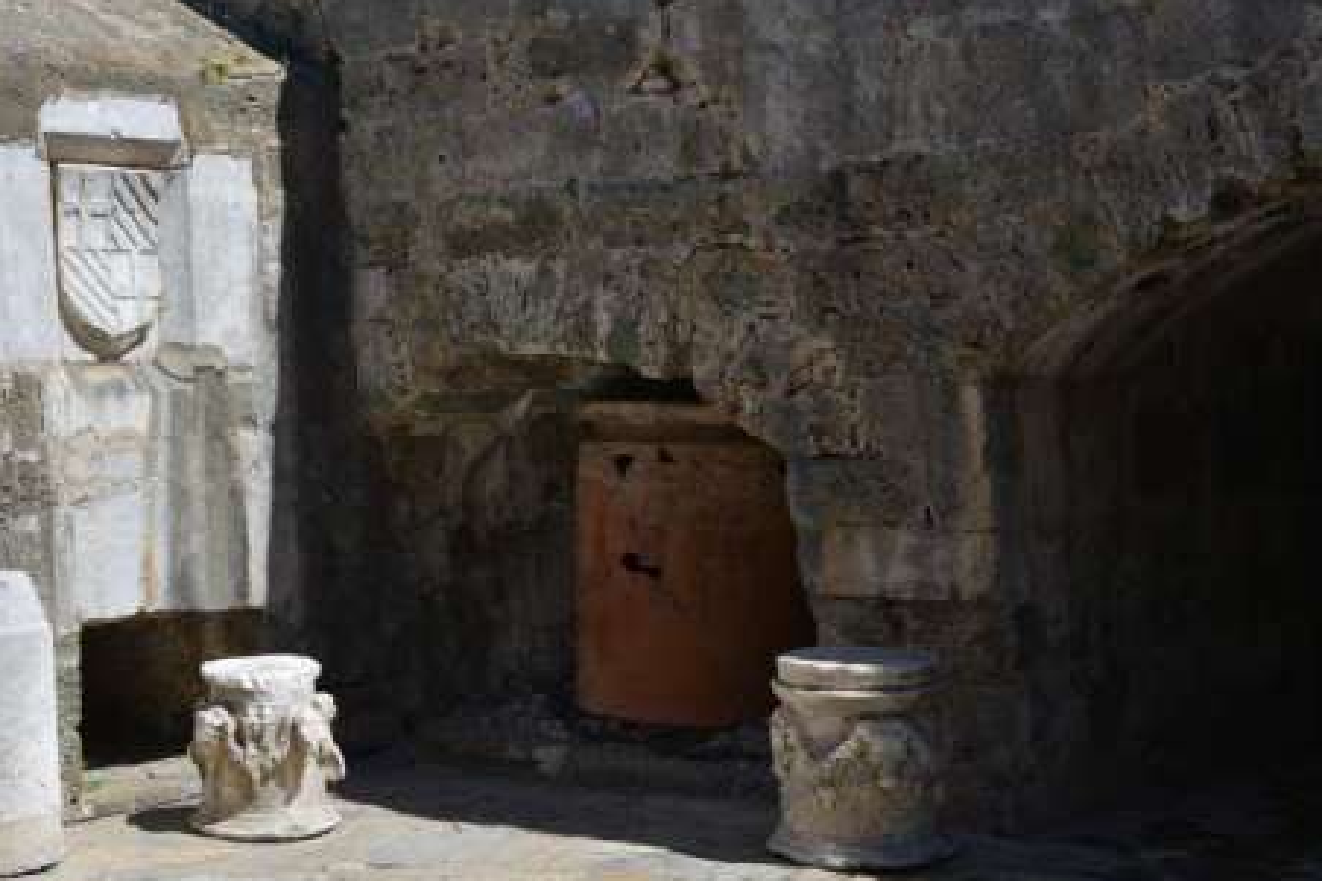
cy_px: 351
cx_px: 228
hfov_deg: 31.4
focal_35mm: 62
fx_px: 2276
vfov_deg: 21.9
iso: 100
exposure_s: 1/160
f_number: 6.3
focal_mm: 35
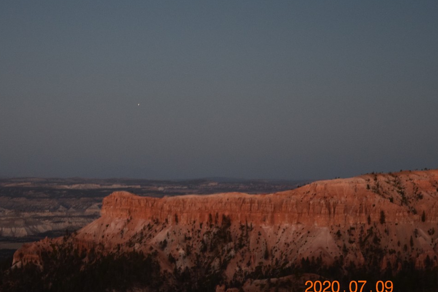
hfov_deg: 17.5
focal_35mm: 117
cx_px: 142
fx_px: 1420
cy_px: 112
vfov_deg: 11.7
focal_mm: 55
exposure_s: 1/13
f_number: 5.6
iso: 1600
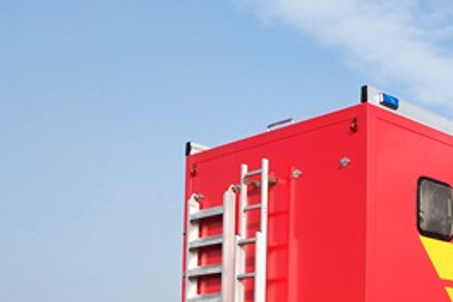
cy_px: 340
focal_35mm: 59
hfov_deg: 31.4
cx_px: 453
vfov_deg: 21.7
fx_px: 742
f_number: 1.7
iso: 33
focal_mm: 4.27
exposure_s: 1/1317
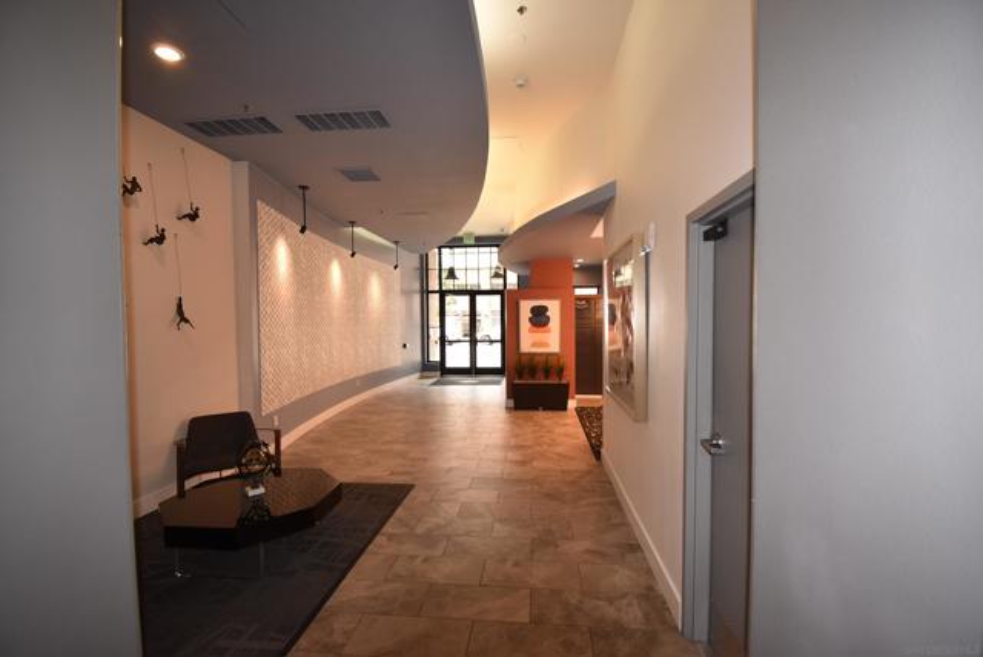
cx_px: 492
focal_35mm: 15
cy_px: 328
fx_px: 410
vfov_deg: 77.4
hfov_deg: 100.3
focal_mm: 10
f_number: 5
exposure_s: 1/100
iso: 800
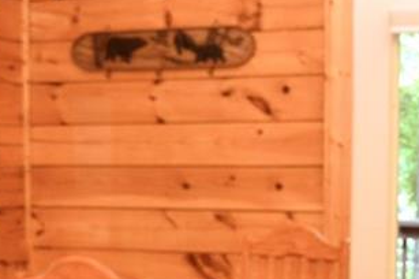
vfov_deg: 13.5
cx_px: 242
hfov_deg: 20.4
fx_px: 1163
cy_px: 260
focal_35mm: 100
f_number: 5.6
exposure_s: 1/60
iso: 800
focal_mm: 20
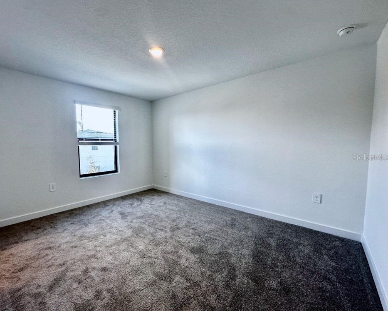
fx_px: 172
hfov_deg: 96.6
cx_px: 178
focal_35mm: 15
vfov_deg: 84.0
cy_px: 157
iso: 100
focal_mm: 2.22
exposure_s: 1/120
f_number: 2.2
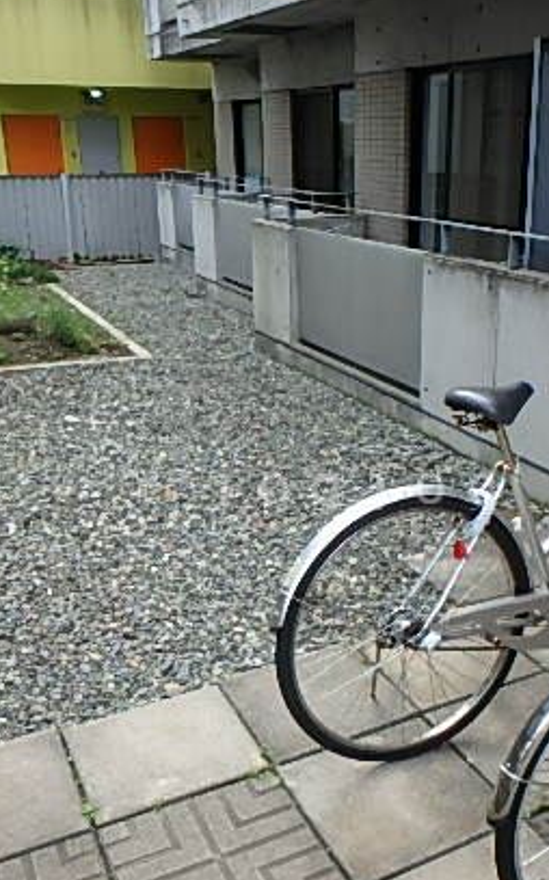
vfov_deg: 55.2
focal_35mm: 35
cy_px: 484
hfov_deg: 35.9
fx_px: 839
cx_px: 359
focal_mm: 3.7
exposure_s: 1/80
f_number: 3.5
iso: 125
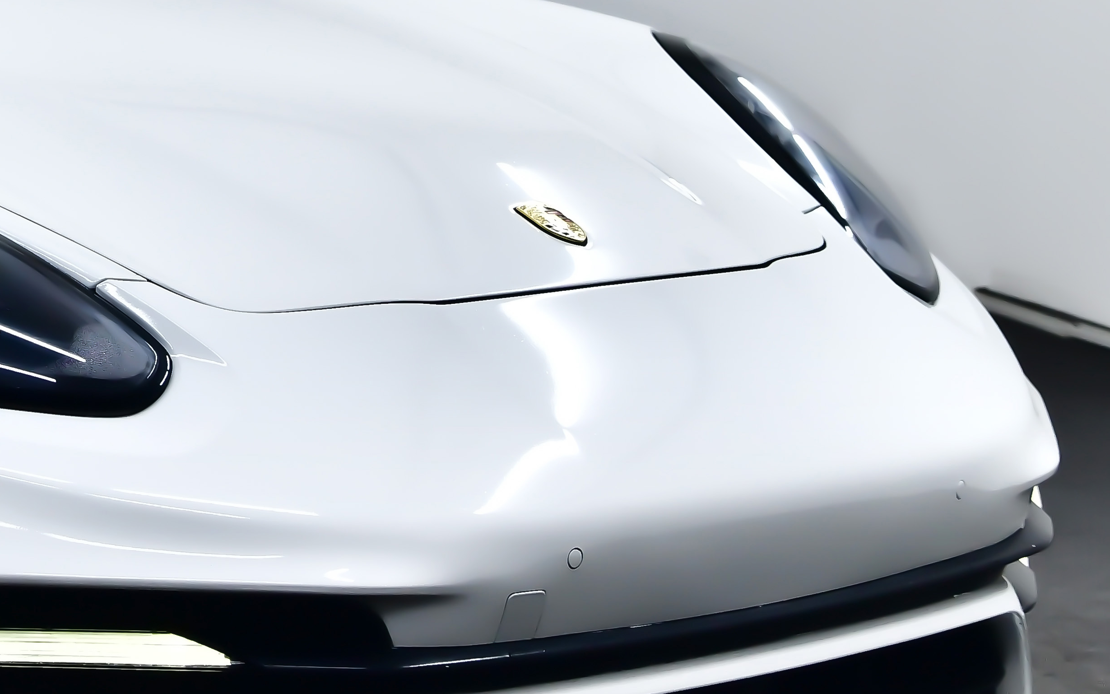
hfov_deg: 12.9
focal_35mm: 154
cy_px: -67
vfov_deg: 8.5
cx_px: -562
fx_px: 4659
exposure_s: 1/60
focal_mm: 45
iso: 1000
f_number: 6.3
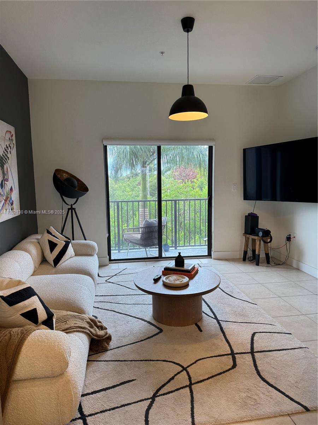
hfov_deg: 56.8
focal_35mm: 24
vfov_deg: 71.6
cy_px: 212
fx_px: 294
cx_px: 159
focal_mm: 6.76
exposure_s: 1/120
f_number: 1.78
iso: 80
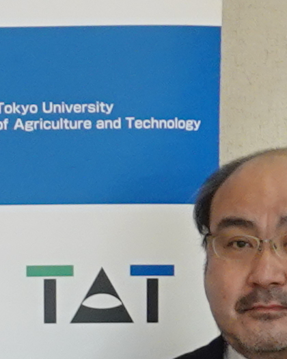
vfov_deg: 5.3
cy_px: 585
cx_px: -894
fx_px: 3844
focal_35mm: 362
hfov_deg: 4.0
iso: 320
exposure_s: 1/40
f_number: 3.2
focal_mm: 13.7
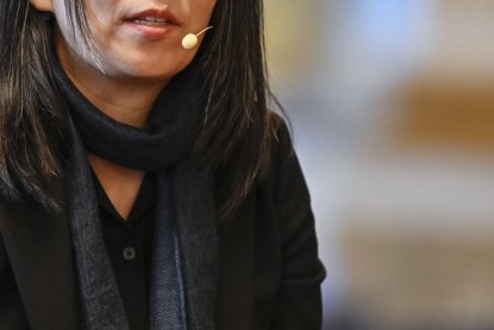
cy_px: 51
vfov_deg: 1.8
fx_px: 10583
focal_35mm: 771
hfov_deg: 2.7
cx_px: 135
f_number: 2.8
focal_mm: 400
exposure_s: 1/125
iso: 3600
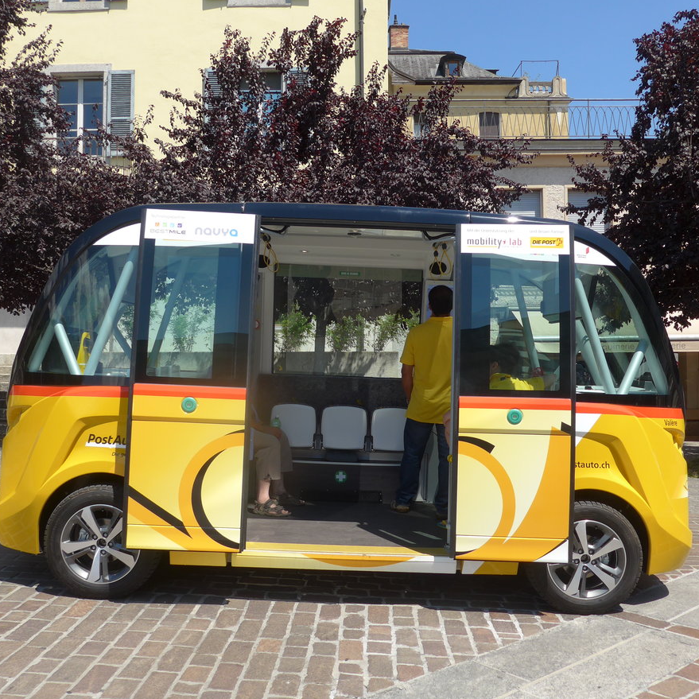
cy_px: 348
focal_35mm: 35
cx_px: 340
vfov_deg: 47.2
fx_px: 800
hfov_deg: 47.2
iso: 80
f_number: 2.8
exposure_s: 1/1300
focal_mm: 6
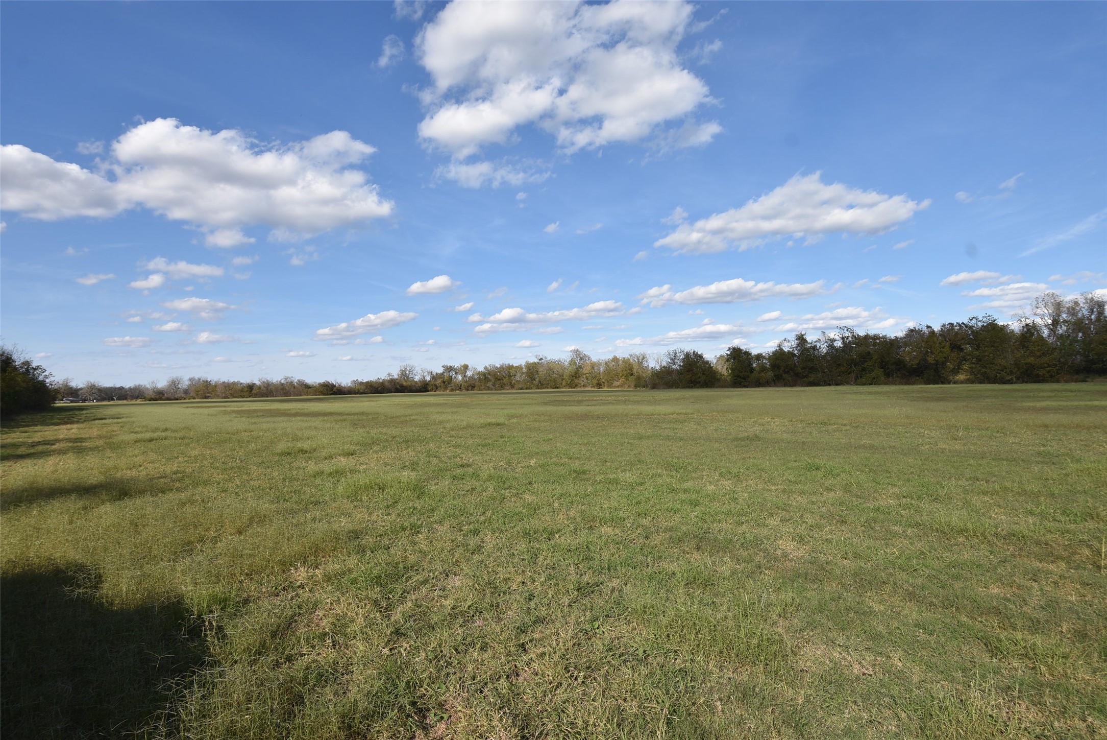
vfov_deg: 67.5
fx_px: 554
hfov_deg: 90.0
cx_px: 554
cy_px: 370
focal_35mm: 18
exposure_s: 1/250
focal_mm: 12
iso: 100
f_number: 8
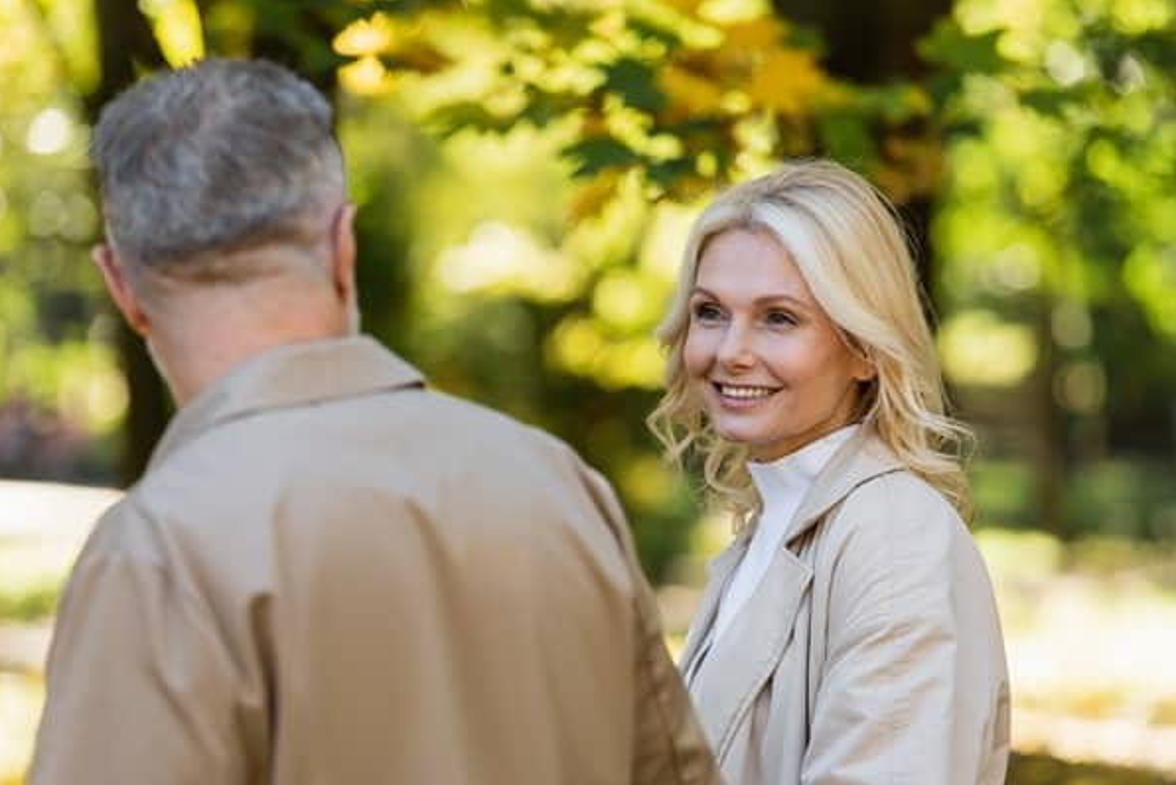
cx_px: 586
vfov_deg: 8.0
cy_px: 392
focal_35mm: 171
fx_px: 5588
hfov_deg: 12.0
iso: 160
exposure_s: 1/160
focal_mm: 170
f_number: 4
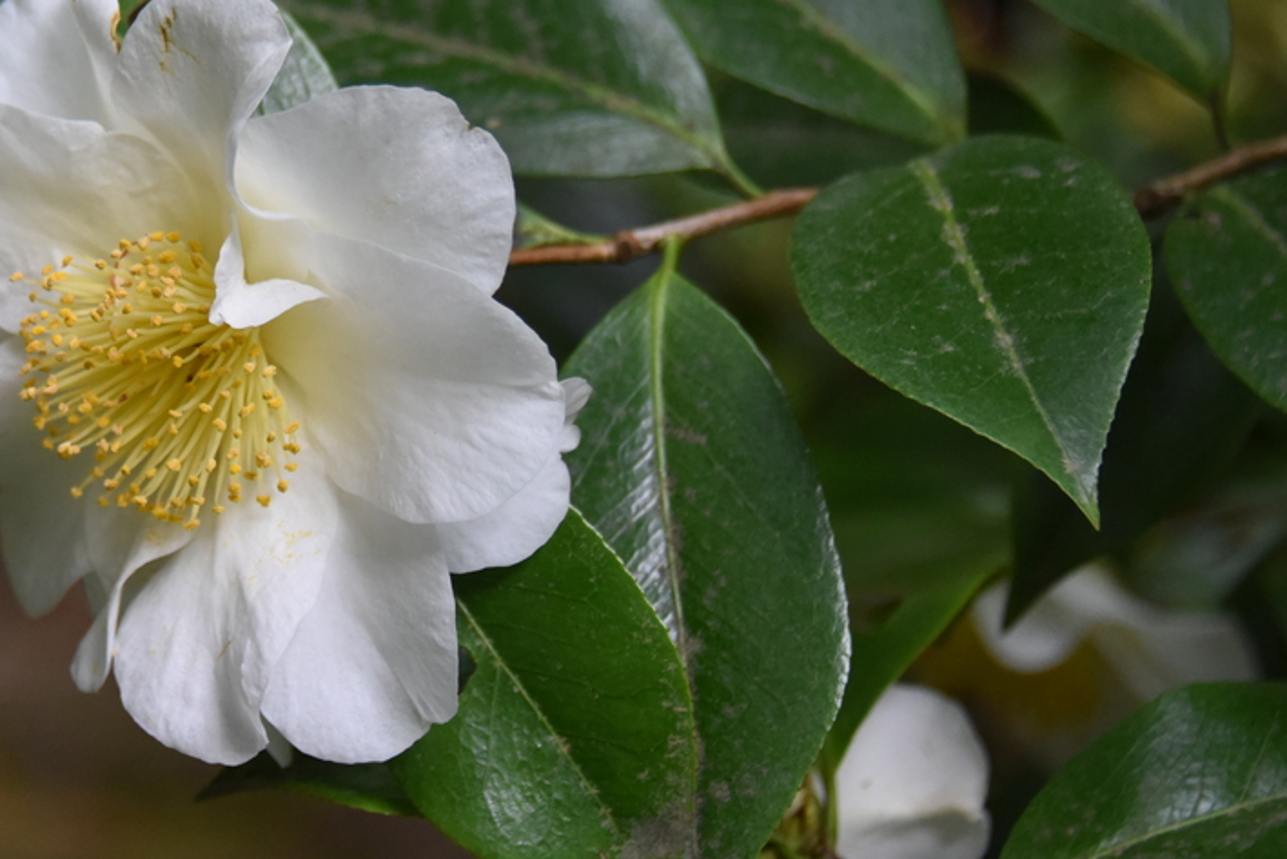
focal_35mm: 166
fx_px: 5935
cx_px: 231
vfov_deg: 8.3
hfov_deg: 12.3
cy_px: 294
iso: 2200
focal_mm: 92
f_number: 5.3
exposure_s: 1/200
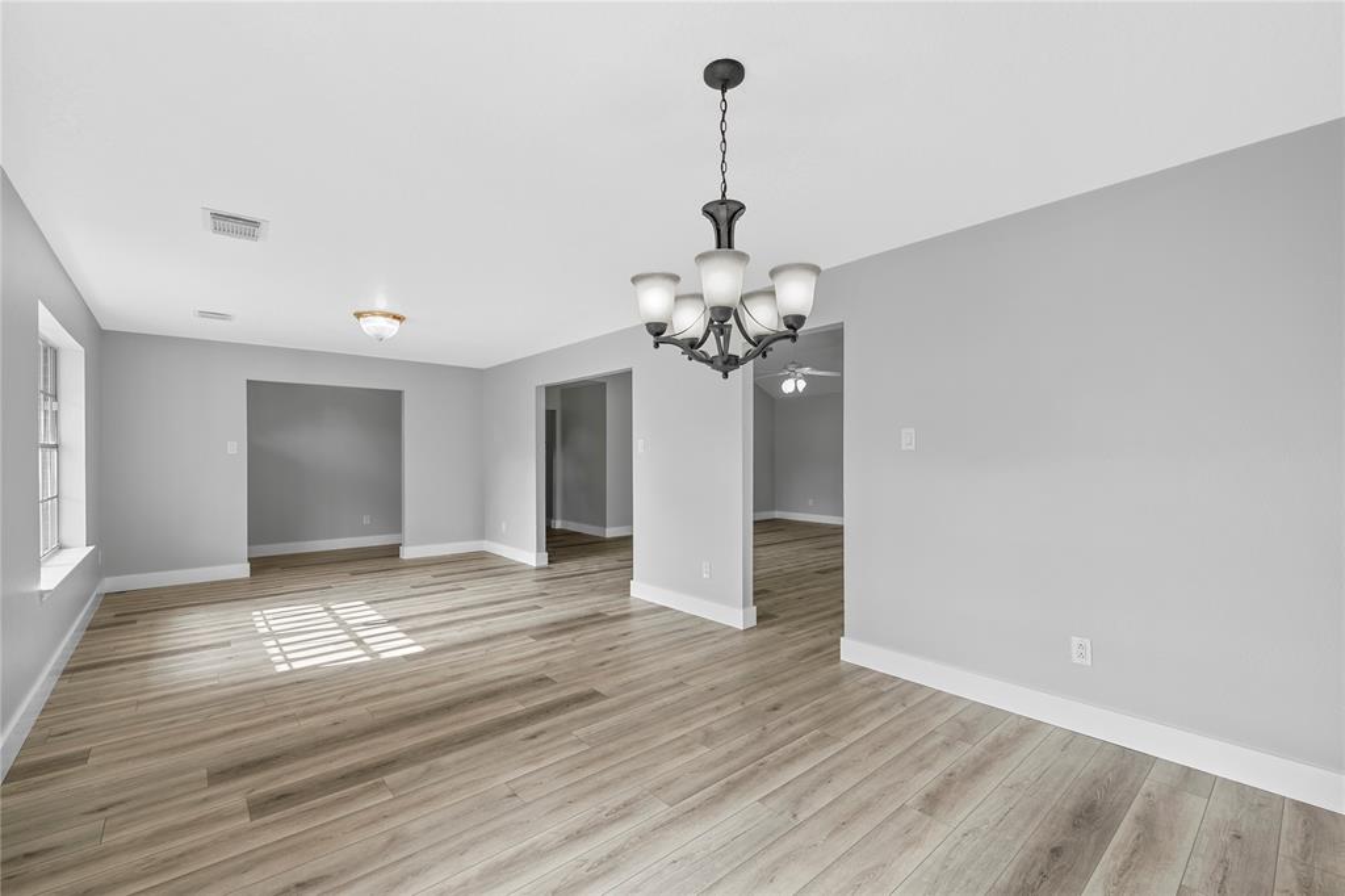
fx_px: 560
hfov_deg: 100.4
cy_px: 448
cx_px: 672
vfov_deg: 77.3
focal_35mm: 15
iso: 320
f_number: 9
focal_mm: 15
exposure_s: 1/4
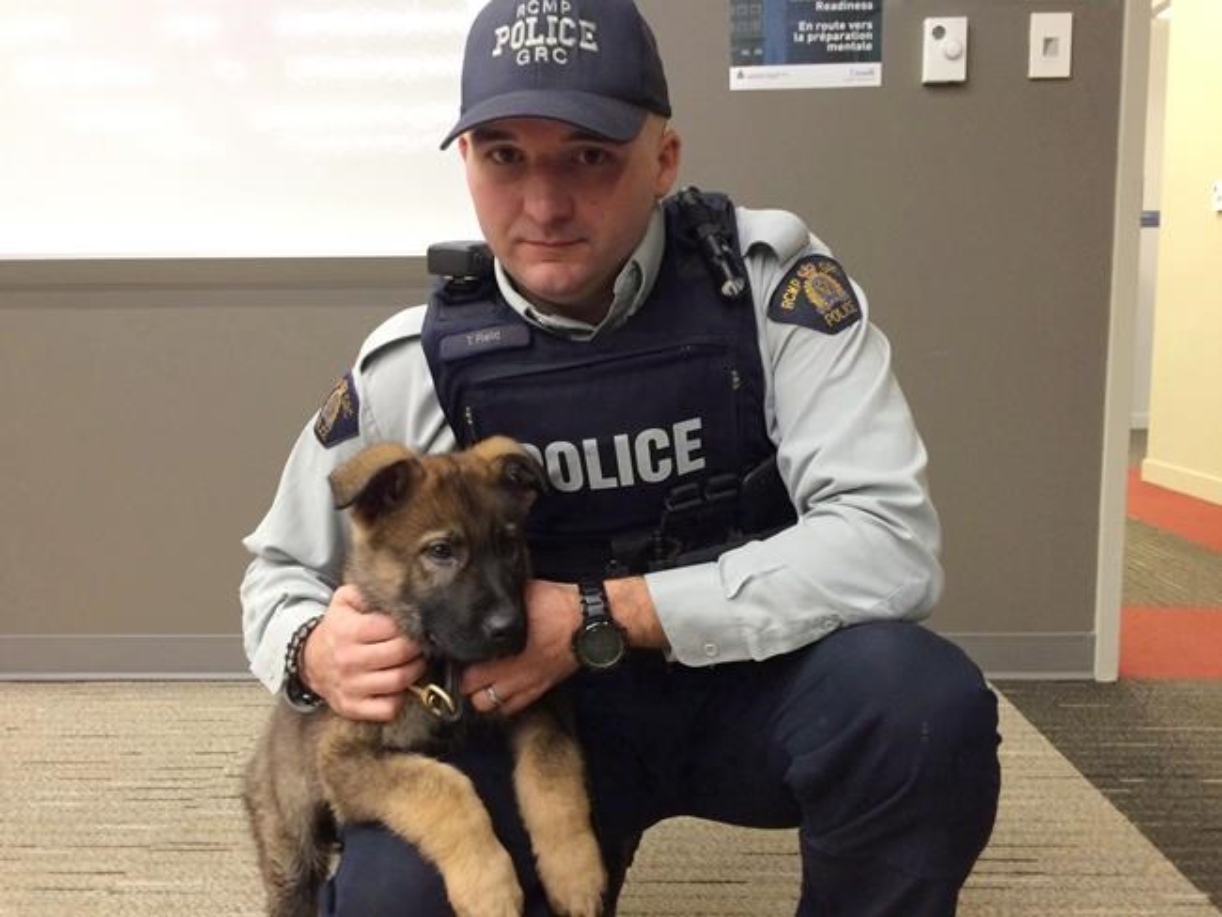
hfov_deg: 61.6
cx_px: 611
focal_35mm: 29
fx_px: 1024
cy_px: 458
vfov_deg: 48.3
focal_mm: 4.15
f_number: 2.2
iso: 125
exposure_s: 1/30
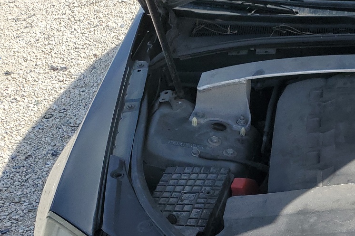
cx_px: 377
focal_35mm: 58
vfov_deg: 22.0
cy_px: 266
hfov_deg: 31.2
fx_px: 572
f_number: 1.5
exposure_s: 1/2500
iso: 50
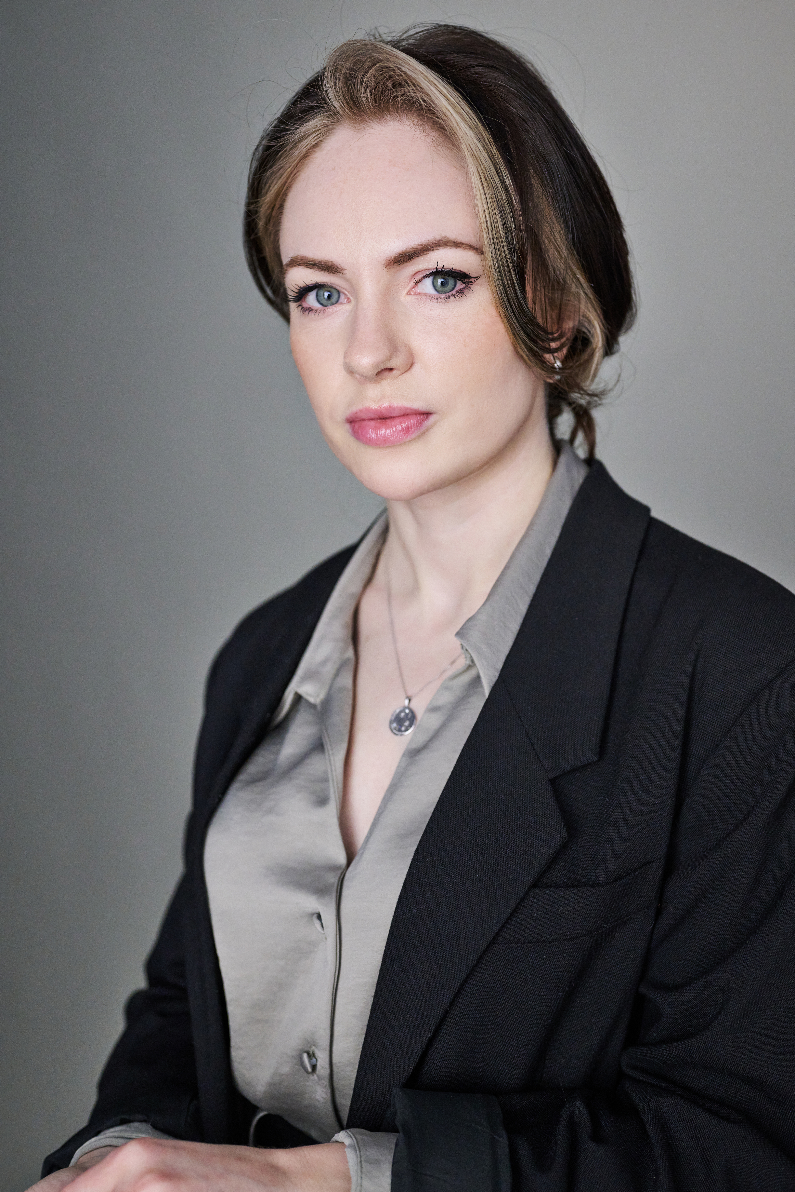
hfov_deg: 27.0
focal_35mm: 50
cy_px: 596
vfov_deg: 39.6
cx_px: 398
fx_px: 1656
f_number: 3.5
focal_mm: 50
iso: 1600
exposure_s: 1/250
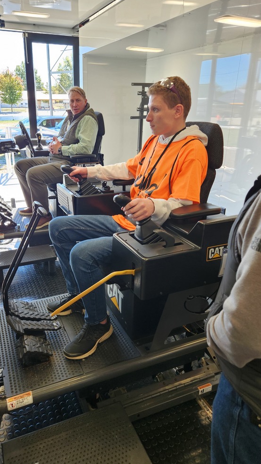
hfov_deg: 44.2
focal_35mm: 26
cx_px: 106
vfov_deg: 71.9
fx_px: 320
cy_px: 227
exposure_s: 1/120
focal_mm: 5.4
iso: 64
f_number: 1.8
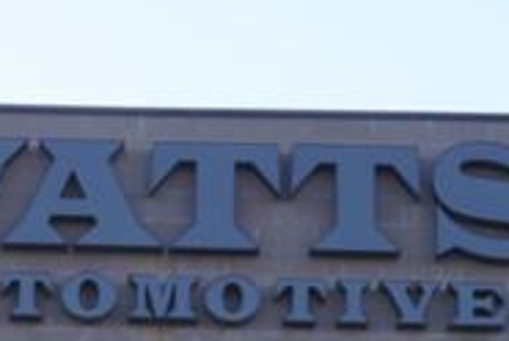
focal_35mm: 216
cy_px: 918
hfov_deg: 9.4
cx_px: -30
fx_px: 3059
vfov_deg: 6.0
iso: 100
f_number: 5.6
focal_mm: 26
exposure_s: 1/80
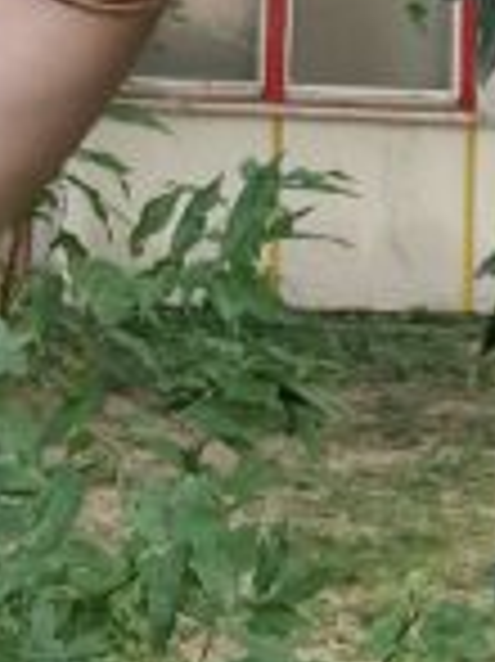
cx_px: -472
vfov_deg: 11.8
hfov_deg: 8.8
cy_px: -333
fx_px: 3055
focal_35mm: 160
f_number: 1.8
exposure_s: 1/337
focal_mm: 6.4
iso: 50
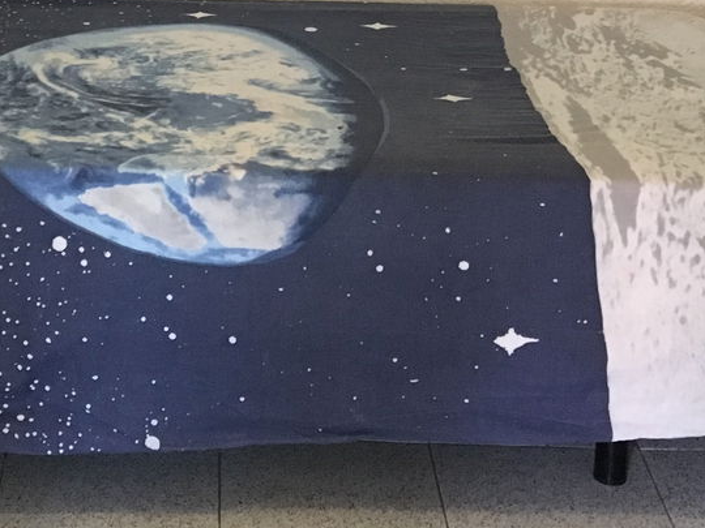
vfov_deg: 15.9
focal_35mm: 86
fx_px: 1752
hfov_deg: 22.5
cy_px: -244
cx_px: 166
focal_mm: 4.15
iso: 200
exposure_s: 1/33
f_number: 2.2
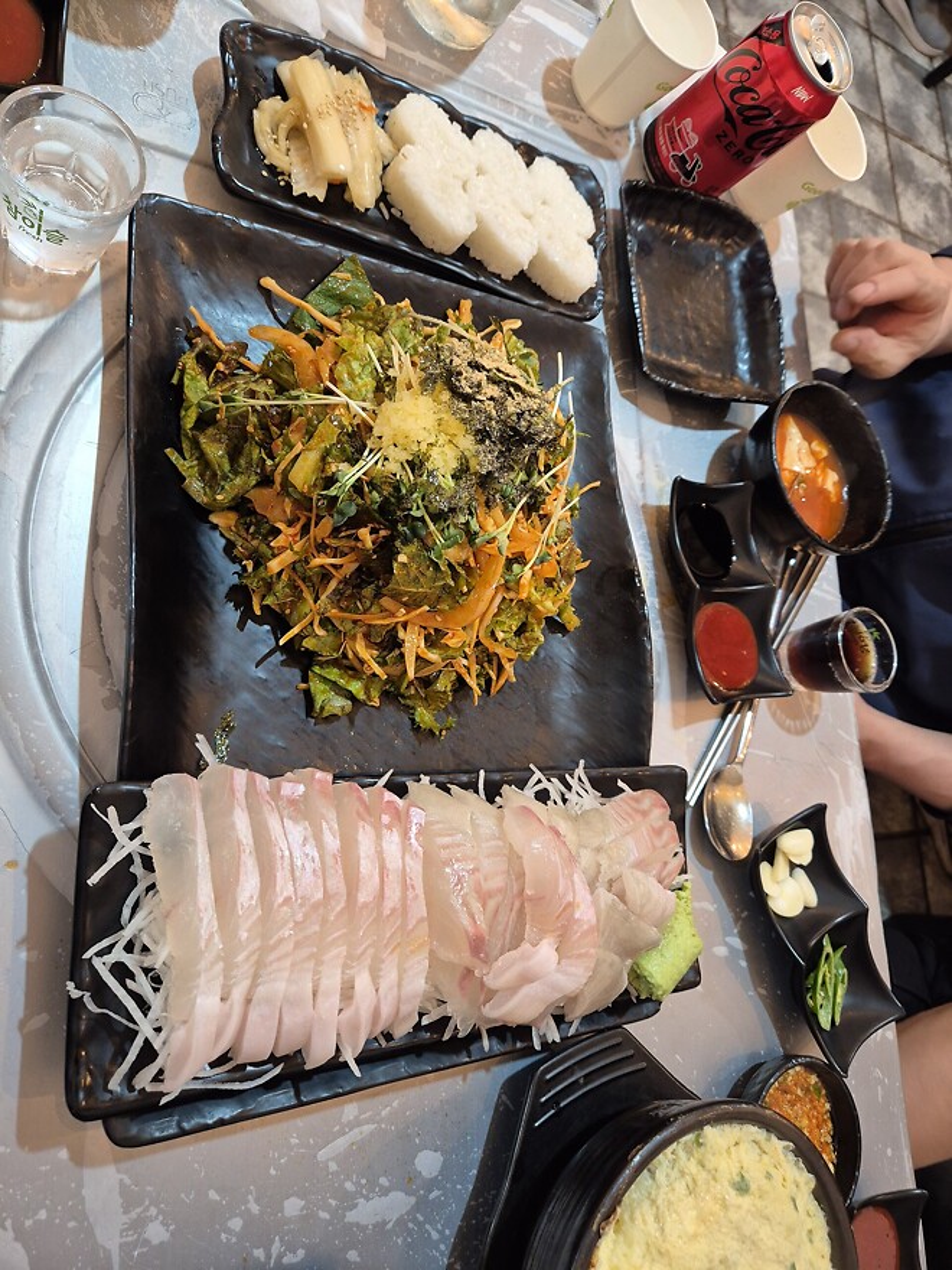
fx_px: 843
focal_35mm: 23
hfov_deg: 58.9
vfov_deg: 73.9
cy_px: 635
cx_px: 476
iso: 400
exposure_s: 1/120
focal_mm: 5.4
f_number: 1.8
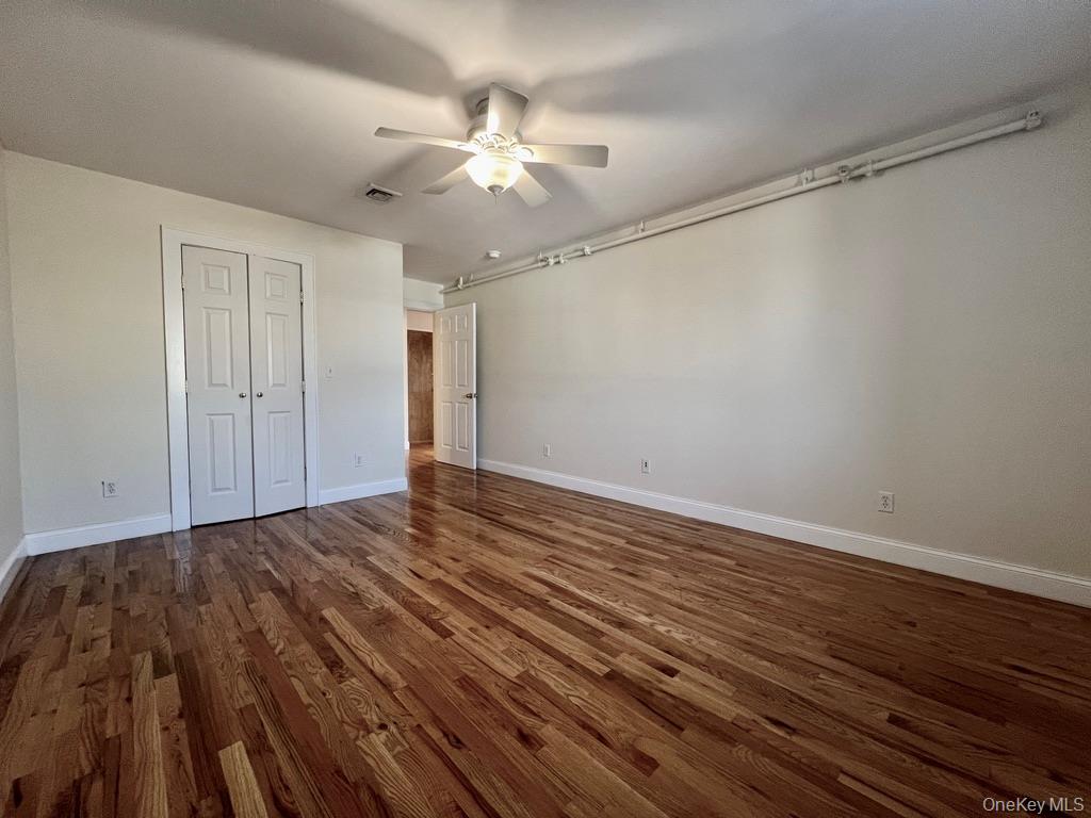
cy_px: 409
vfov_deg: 89.9
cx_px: 546
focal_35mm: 13
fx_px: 410
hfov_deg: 106.2
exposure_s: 1/60
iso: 200
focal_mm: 1.57
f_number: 1.8
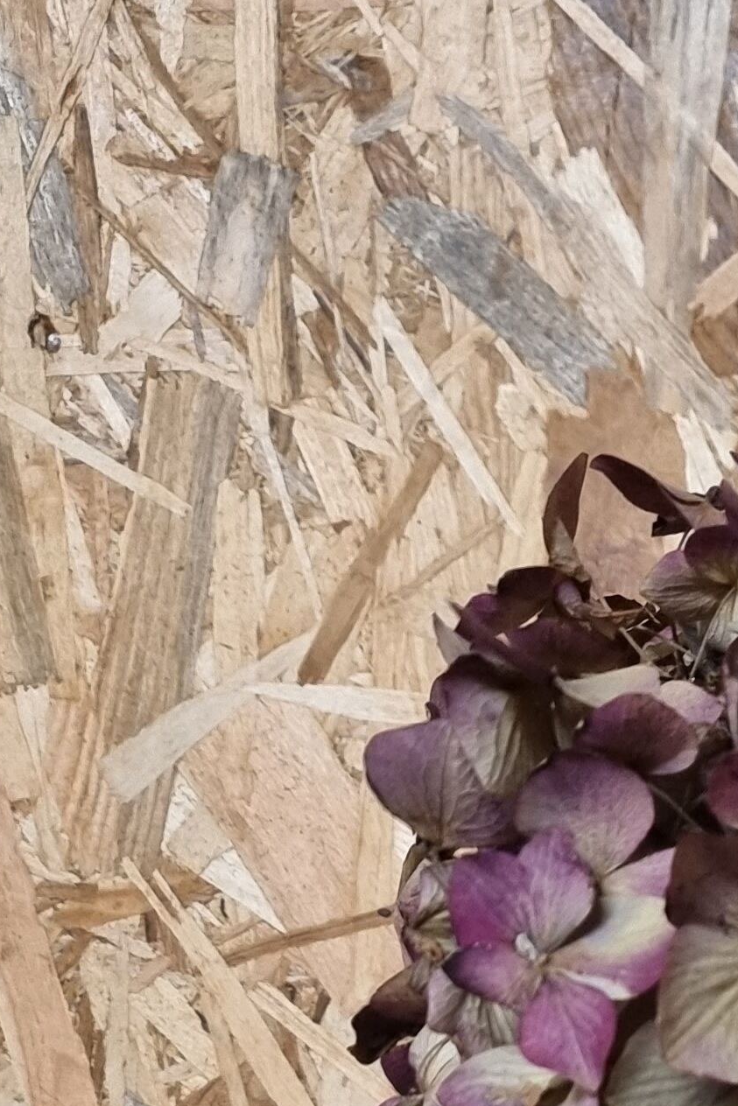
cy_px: 1649
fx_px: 2428
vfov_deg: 21.6
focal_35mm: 79
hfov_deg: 15.4
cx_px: 1245
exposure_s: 1/40
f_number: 1.8
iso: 320
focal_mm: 6.7
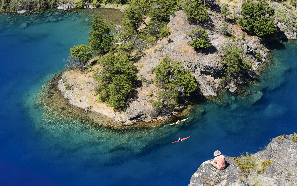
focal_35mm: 72
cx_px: 148
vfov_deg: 18.1
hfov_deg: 28.6
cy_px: 93
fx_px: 583
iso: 800
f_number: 8
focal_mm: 70
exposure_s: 1/400
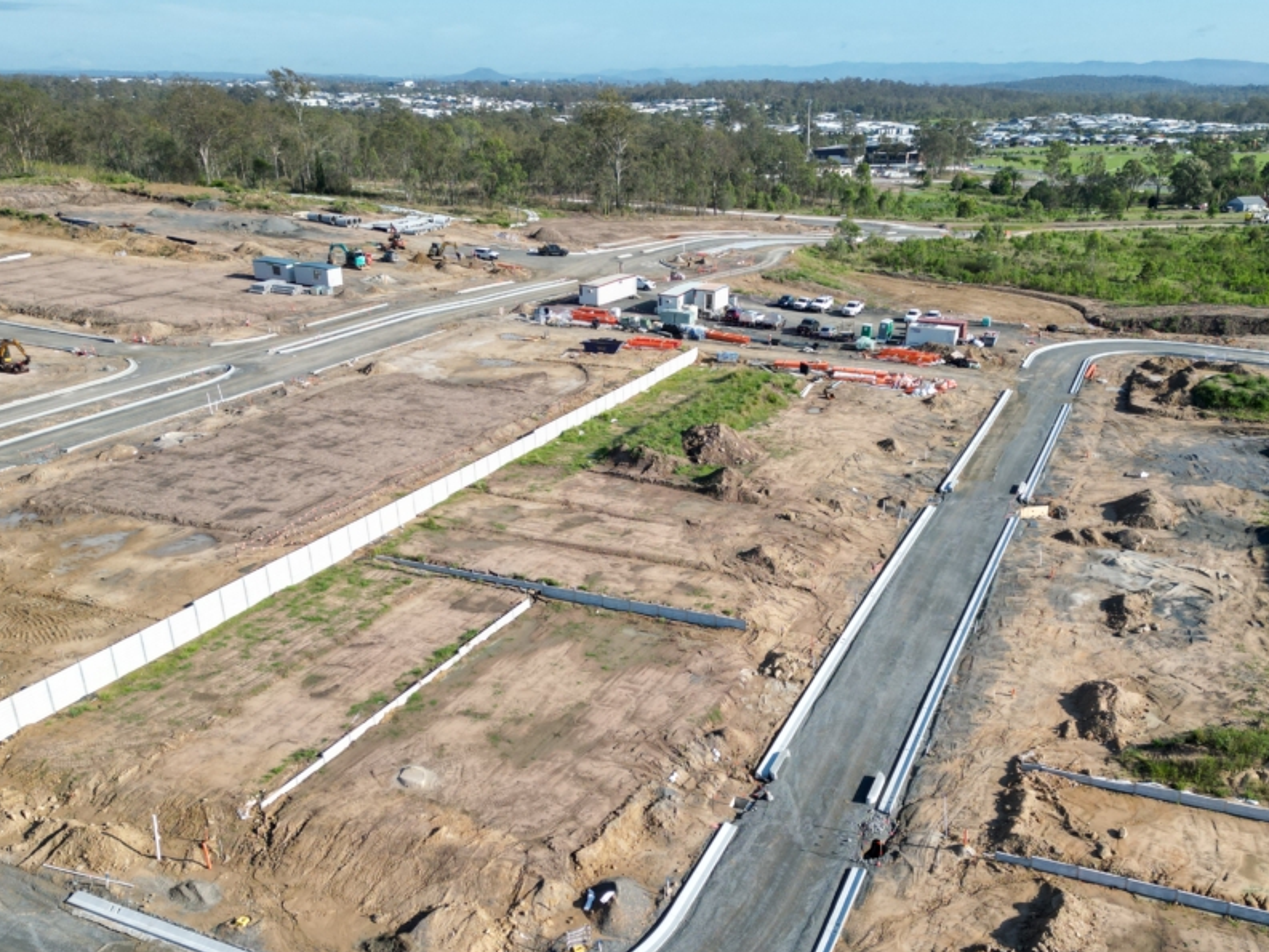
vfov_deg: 45.1
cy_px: 592
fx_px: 1137
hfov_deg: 58.2
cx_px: 704
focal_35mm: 31
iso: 110
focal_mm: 6.72
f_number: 1.7
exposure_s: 1/2000
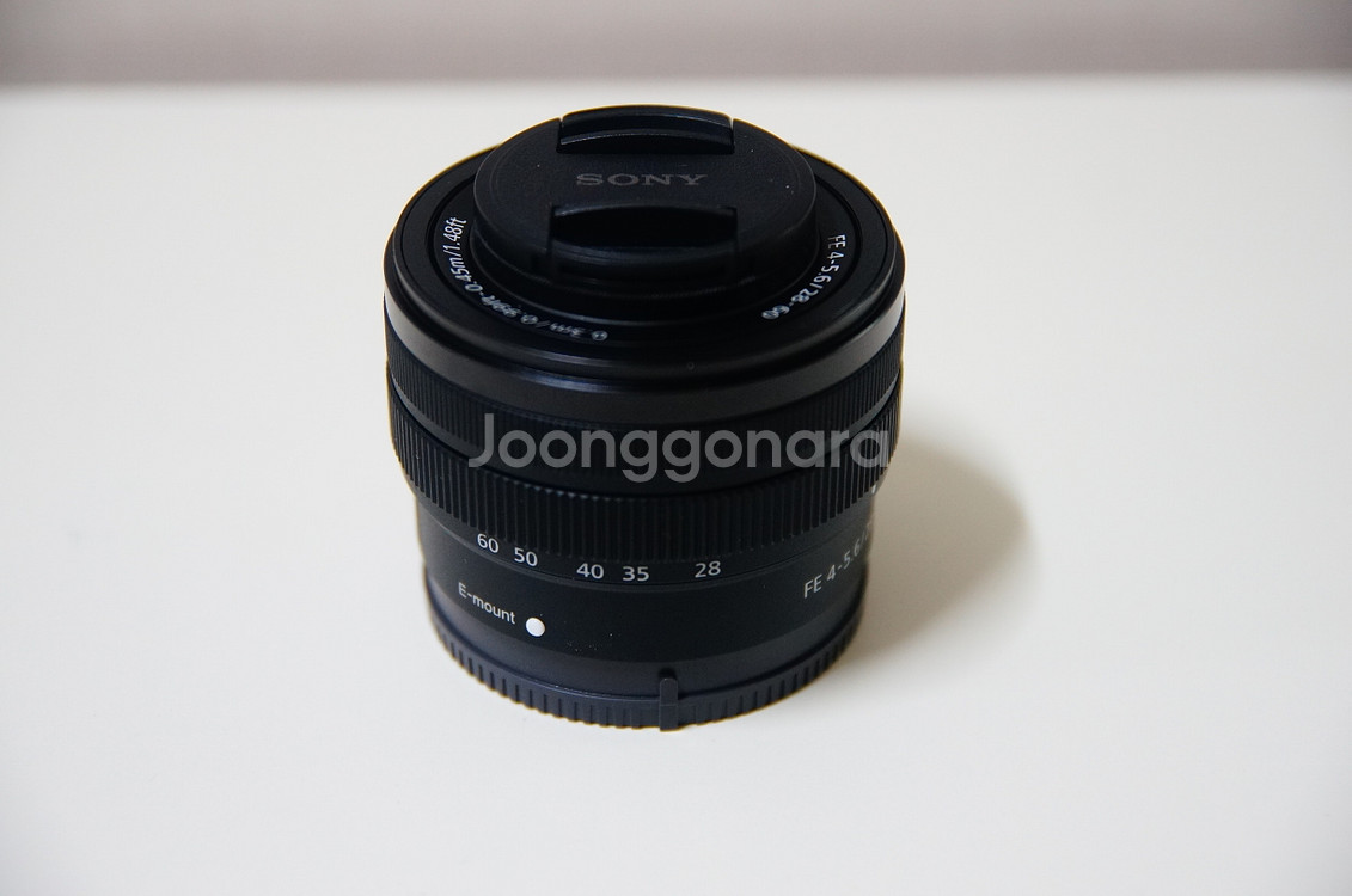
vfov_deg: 18.1
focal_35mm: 75
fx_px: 2812
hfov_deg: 27.0
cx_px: 676
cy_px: 448
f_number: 2.8
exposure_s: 1/80
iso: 1000
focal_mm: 50
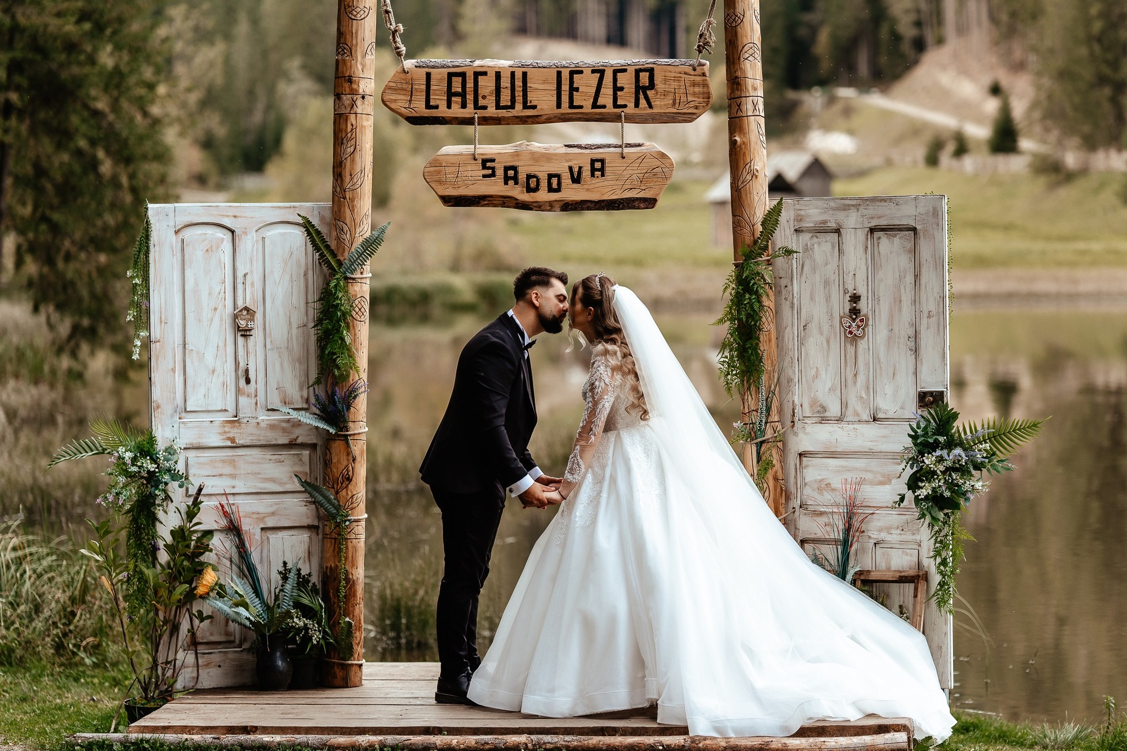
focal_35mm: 85
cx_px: 564
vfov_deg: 16.1
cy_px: 376
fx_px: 2661
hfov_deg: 23.9
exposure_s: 1/500
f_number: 1.8
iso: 100
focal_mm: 85
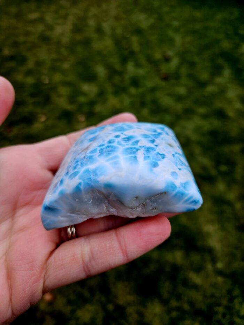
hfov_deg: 58.9
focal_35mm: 23
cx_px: 122
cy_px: 162
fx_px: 216
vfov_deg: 73.9
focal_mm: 5.4
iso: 40
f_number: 1.8
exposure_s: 1/250
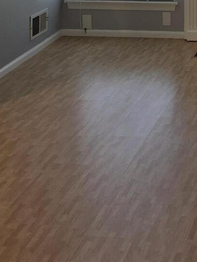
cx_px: 272
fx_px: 637
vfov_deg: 20.4
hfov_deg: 16.4
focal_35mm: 84
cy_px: -116
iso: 80
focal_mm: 5.4
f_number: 1.8
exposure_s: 1/120
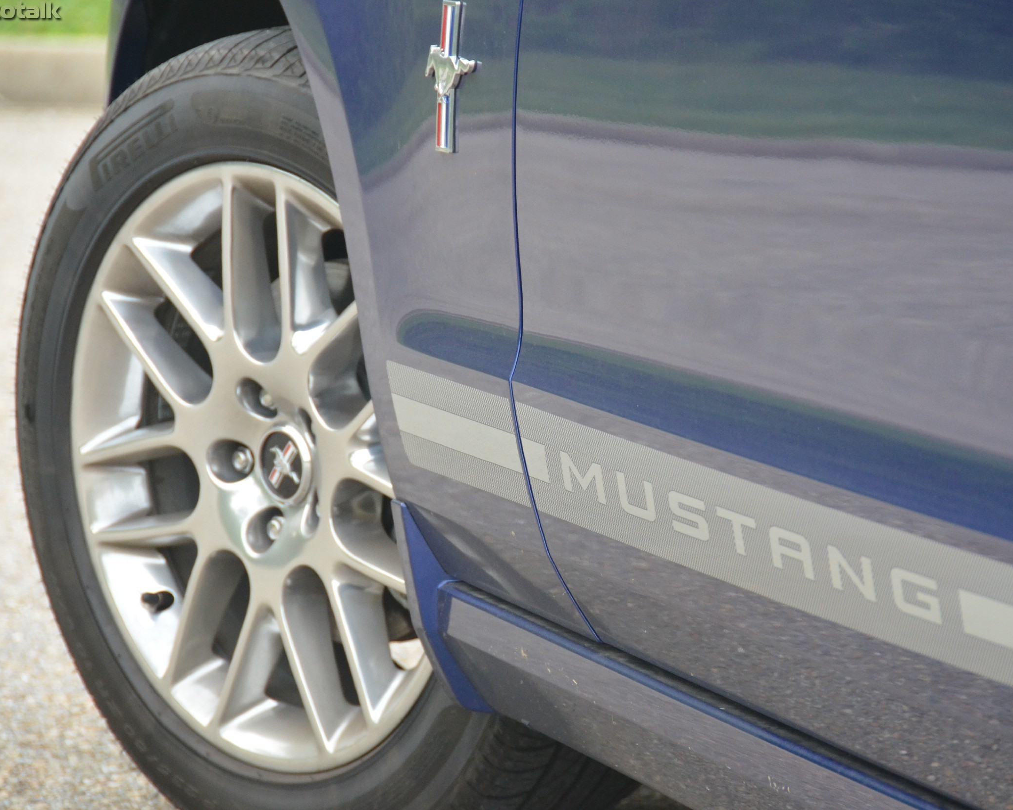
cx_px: 564
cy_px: 405
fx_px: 8665
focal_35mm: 289
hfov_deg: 6.7
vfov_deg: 5.4
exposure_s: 1/400
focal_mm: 170
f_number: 5.6
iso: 1600
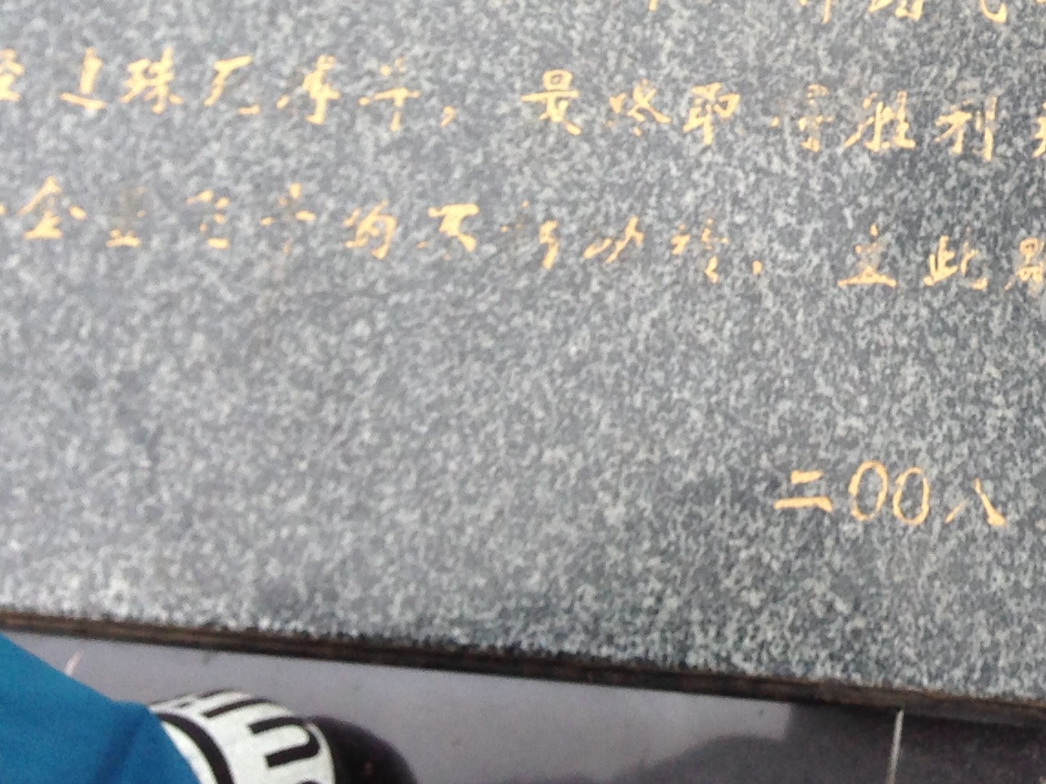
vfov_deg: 15.3
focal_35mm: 94
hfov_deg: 20.1
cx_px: 1112
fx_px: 2840
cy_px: -109
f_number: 2.4
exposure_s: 1/272
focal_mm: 4.12
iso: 50
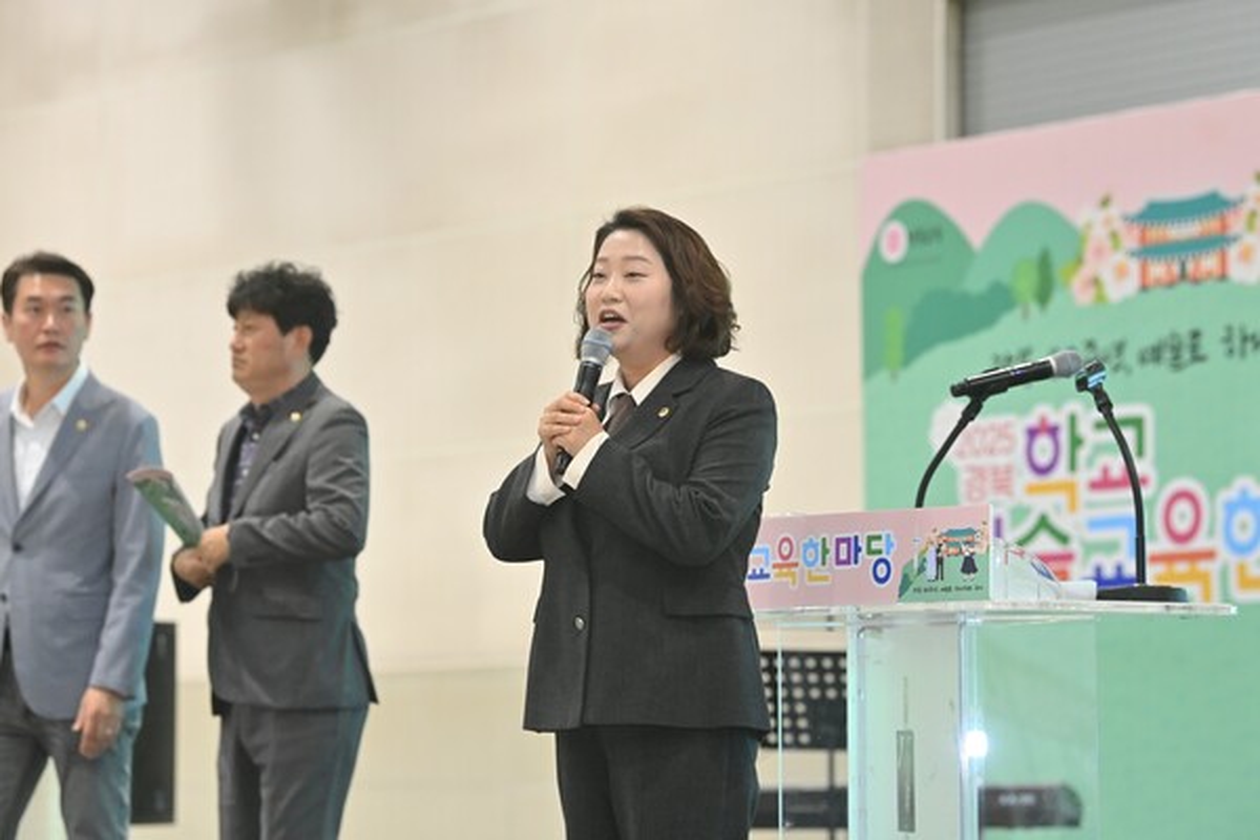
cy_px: 420
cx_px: 630
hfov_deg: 15.2
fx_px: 4725
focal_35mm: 135
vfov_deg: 10.2
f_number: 5
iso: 3200
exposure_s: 1/200
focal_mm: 135
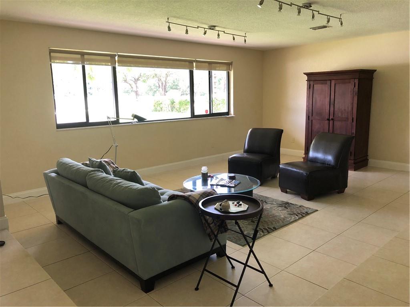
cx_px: 205
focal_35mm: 28
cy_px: 154
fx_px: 332
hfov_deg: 63.4
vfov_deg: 49.7
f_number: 1.8
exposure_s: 1/30
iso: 40
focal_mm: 3.99
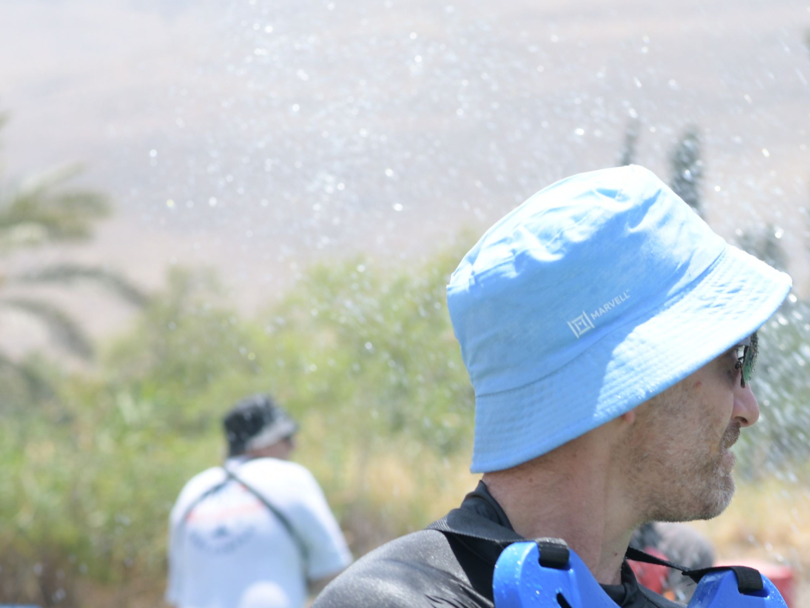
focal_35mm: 222
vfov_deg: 6.7
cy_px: 568
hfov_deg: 8.9
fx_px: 5196
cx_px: 630
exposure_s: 1/320
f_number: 6.3
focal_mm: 85
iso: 160
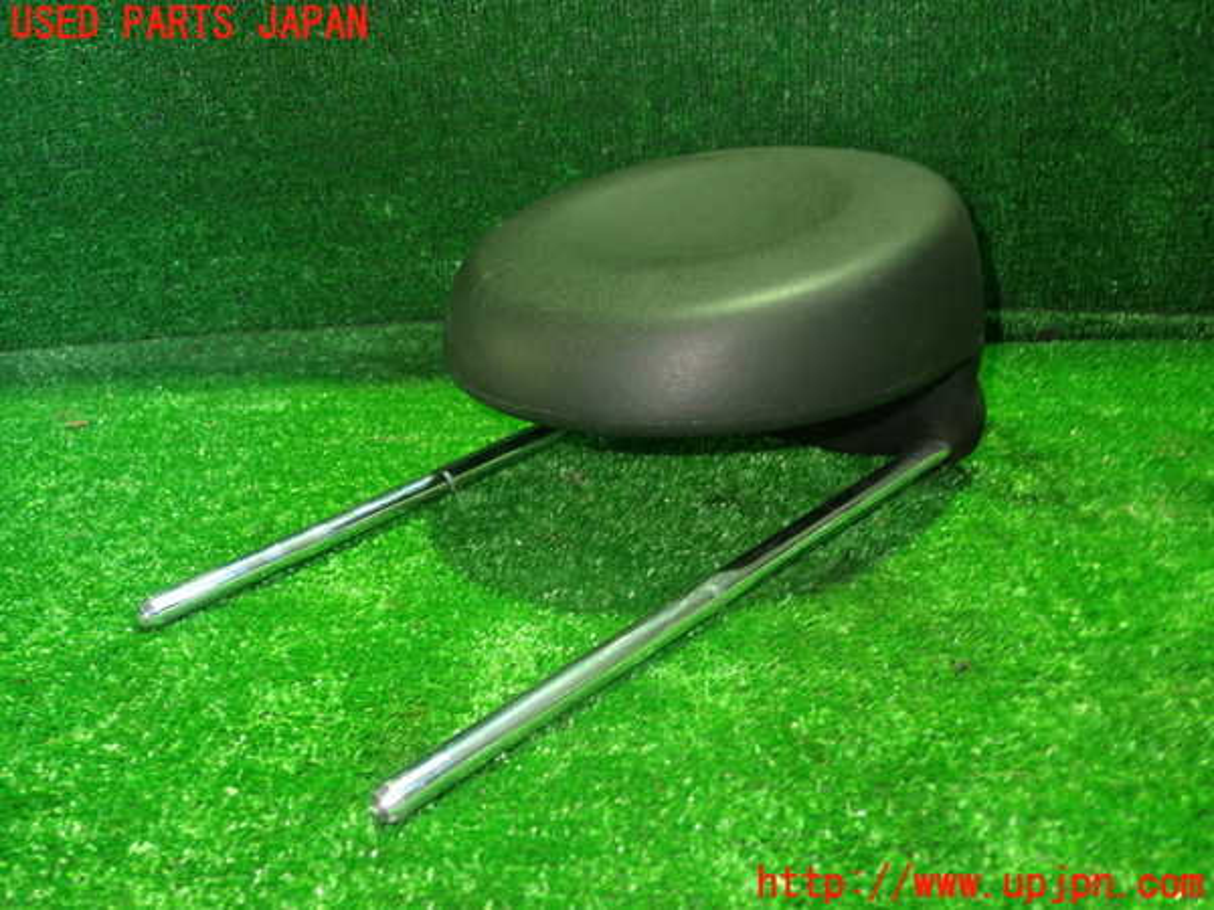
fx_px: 1122
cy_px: 455
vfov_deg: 44.2
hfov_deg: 56.8
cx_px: 607
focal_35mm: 32
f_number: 2.4
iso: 800
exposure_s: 1/20
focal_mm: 5.79
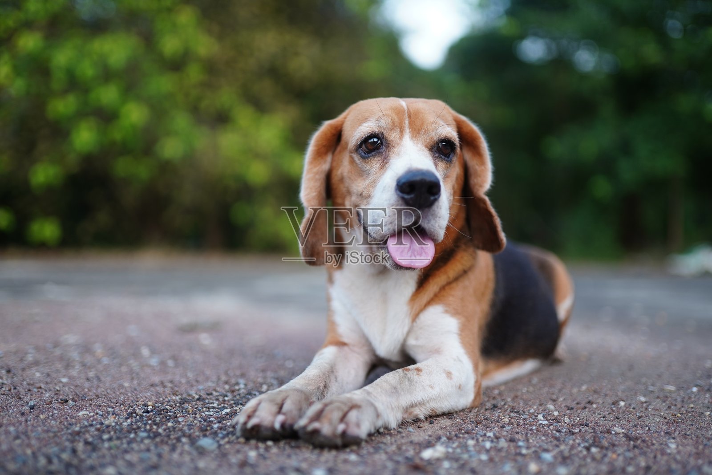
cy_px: 238
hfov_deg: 54.4
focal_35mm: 35
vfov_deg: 37.9
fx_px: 692
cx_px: 356
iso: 250
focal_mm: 35
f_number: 1.4
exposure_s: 1/500
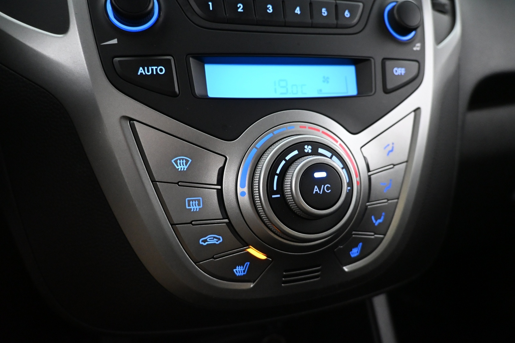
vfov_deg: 53.1
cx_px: 258
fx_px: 343
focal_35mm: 24
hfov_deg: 73.7
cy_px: 172
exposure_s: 1/60
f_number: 3.5
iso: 4000
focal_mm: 16
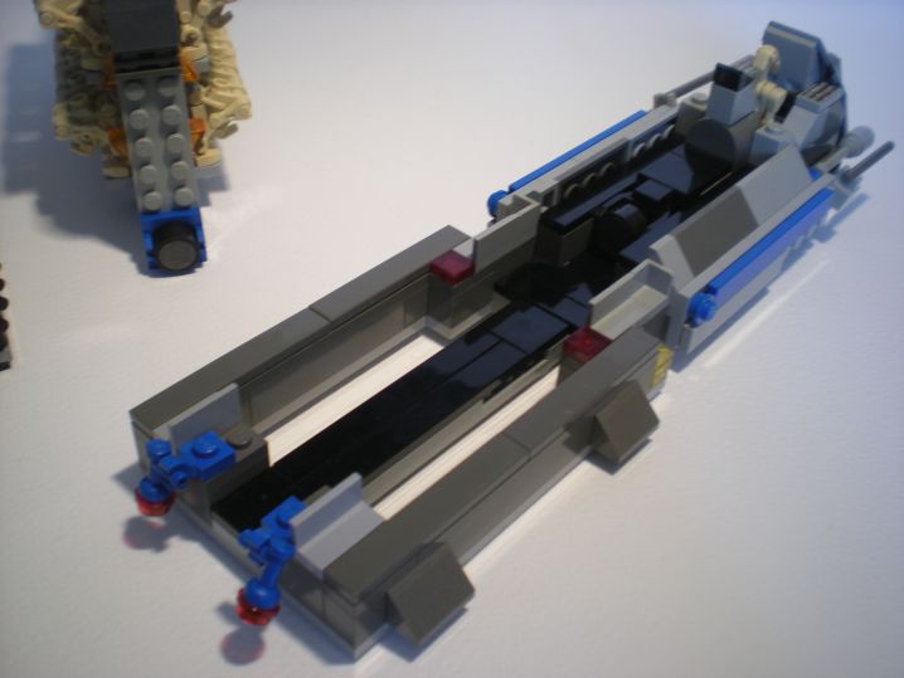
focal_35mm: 38
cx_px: 452
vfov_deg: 37.7
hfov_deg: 49.0
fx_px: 993
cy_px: 339
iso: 82
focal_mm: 6.3
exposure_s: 1/58.1
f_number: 3.1
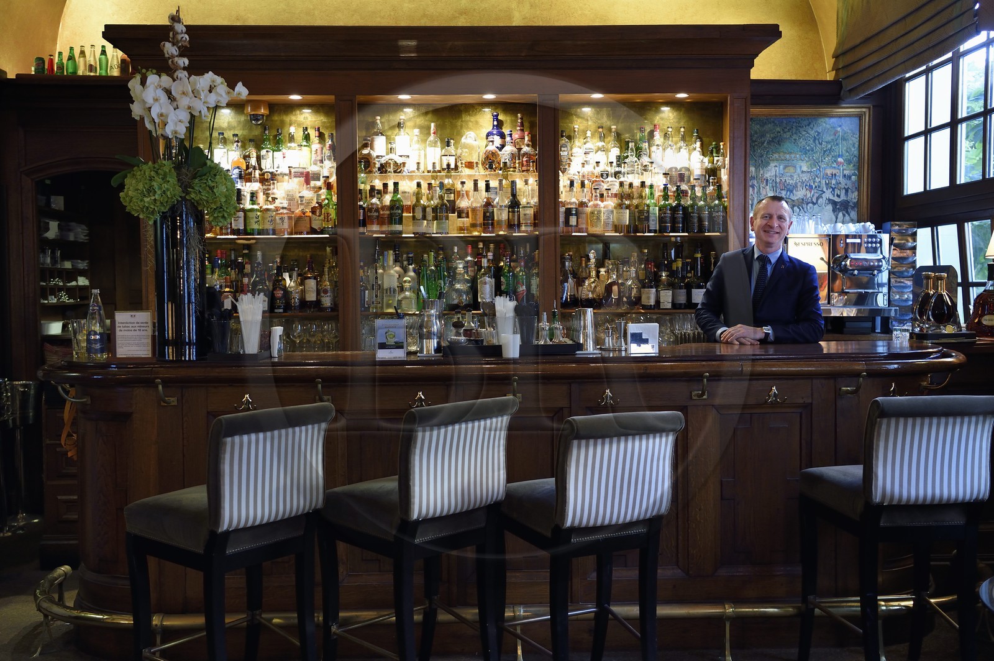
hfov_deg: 54.5
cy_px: 330
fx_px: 966
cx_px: 497
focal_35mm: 35
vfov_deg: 37.8
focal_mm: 35
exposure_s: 1/25
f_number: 3.5
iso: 1250
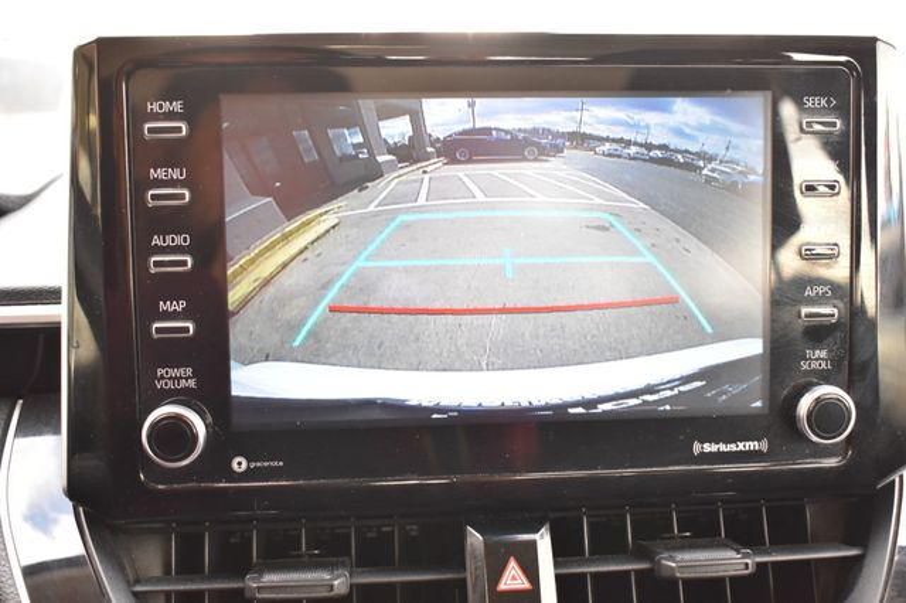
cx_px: 453
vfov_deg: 33.0
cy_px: 302
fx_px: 1019
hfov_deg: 47.9
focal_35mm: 40
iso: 1100
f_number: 4
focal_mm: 27
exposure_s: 1/125
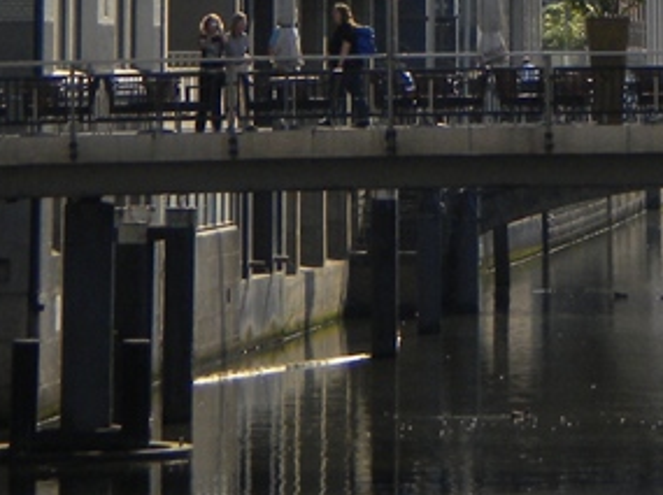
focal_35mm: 369
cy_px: -304
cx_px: 402
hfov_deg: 5.4
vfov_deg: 4.0
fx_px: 7059
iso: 123
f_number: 5.9
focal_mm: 18.9
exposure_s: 1/498
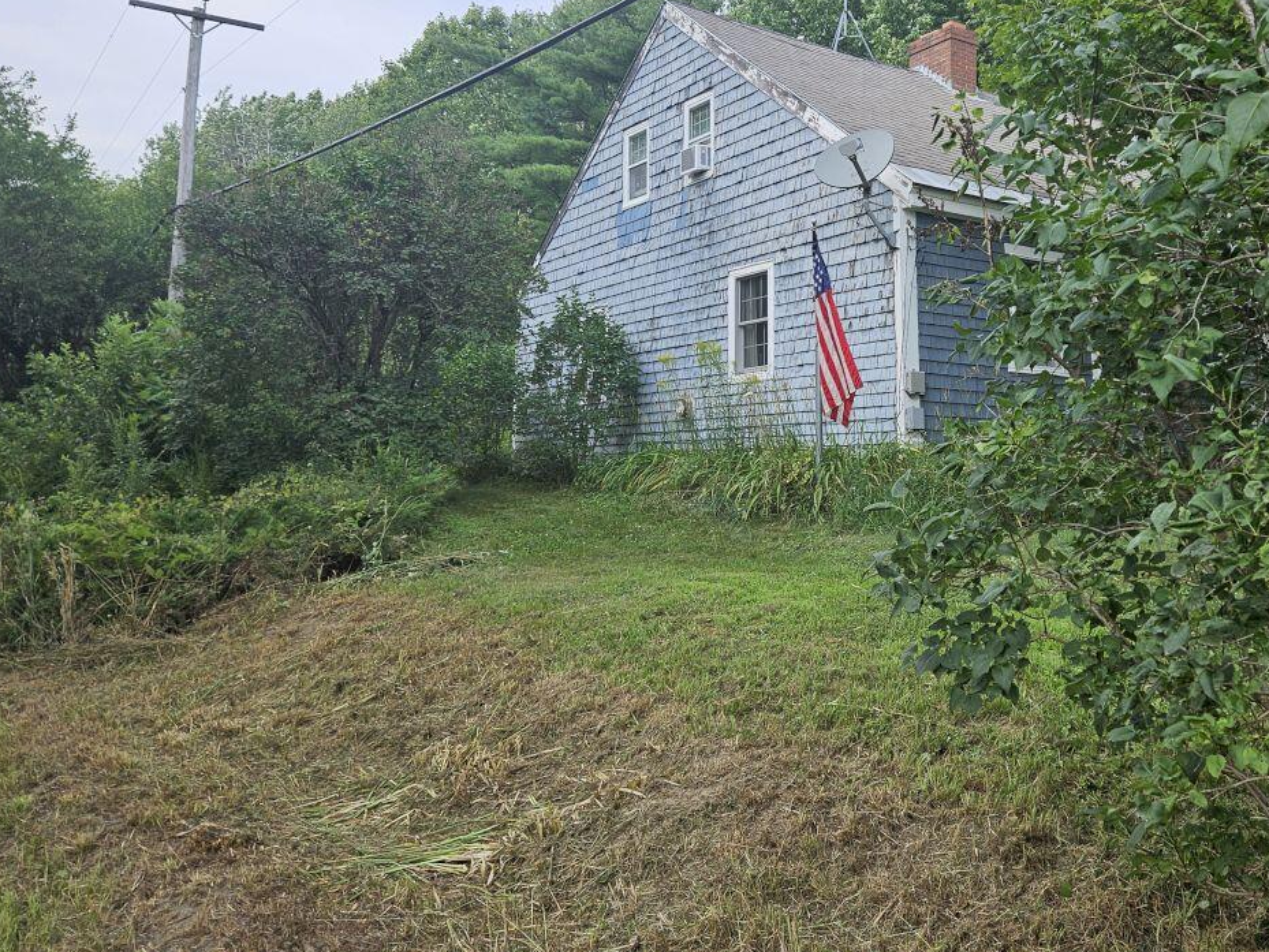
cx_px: 833
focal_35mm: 33
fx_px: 1210
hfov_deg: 54.4
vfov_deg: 42.4
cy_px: 321
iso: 25
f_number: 1.8
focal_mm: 5.4
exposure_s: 1/1027
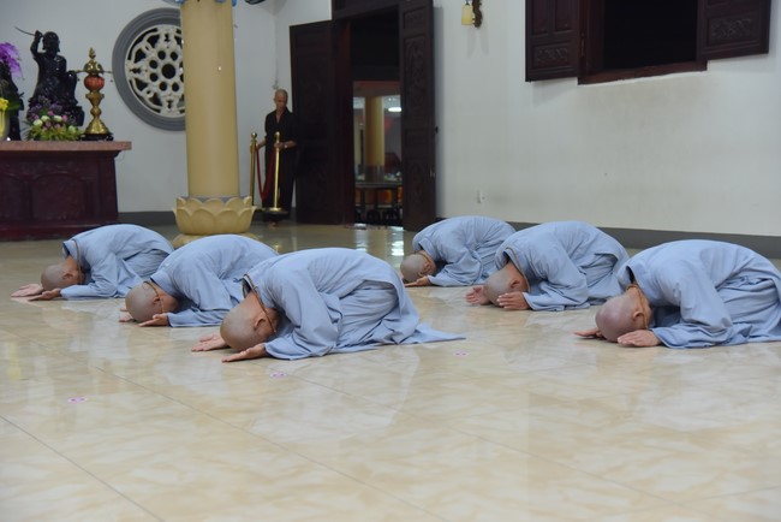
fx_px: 1259
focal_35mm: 58
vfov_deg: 23.4
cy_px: 261
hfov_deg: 34.5
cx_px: 390
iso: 1250
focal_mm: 58
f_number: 4.5
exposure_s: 1/125
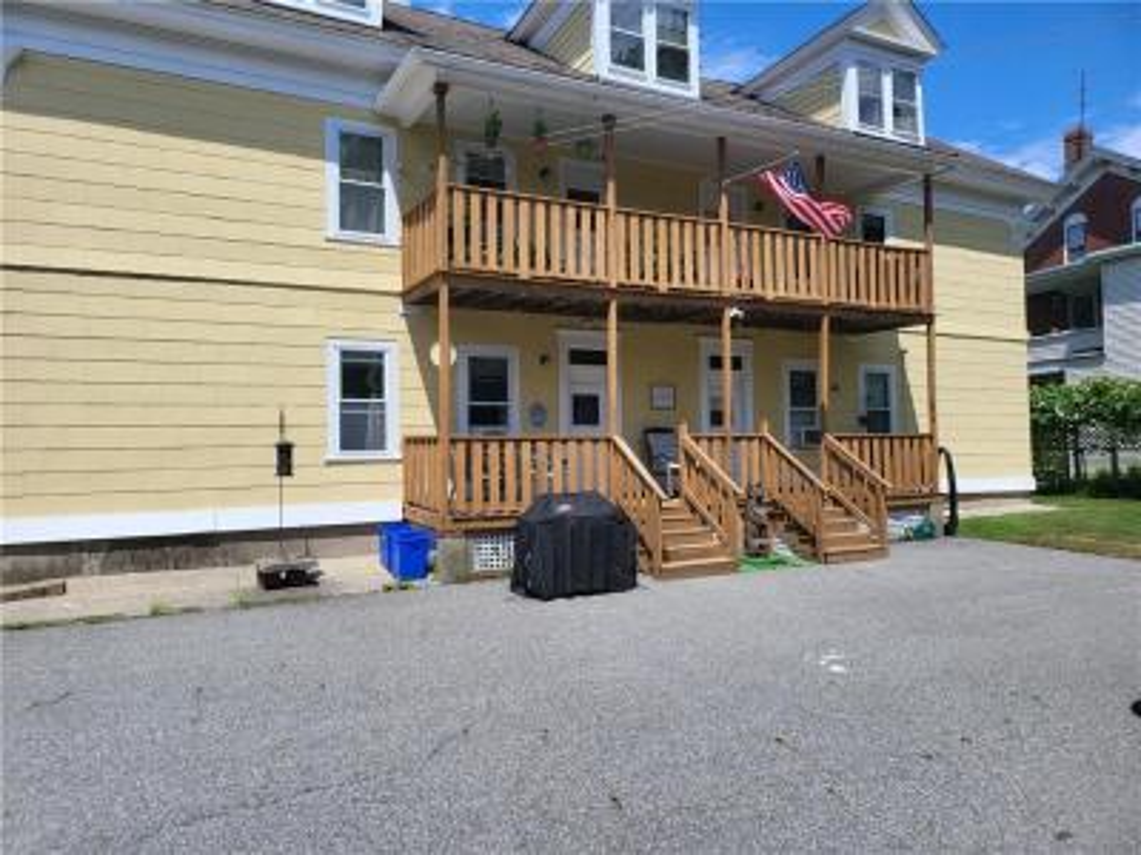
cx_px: 570
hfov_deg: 71.6
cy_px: 428
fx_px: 791
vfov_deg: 56.8
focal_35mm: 24
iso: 40
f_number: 1.8
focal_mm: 5
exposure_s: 1/2657
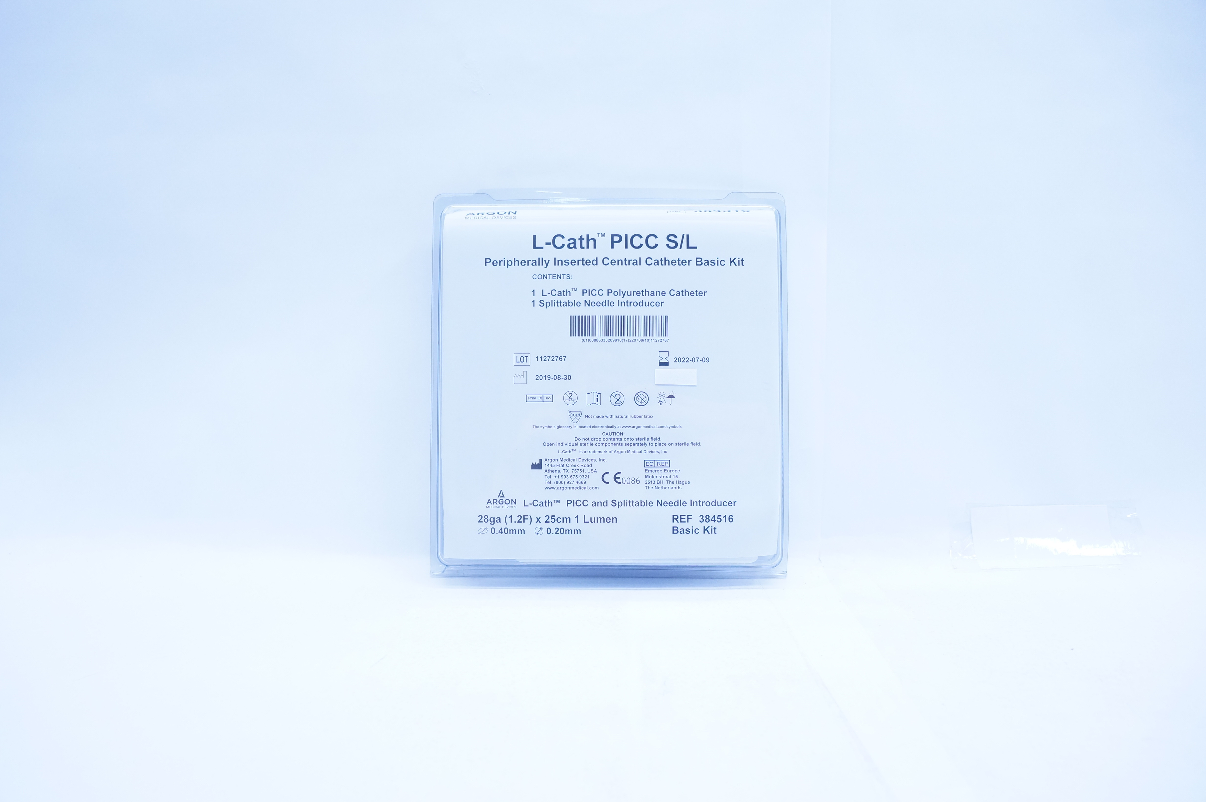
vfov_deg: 47.8
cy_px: 401
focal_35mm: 27
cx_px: 603
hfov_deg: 67.4
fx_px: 904
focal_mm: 18
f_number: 4.5
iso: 800
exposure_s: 1/160
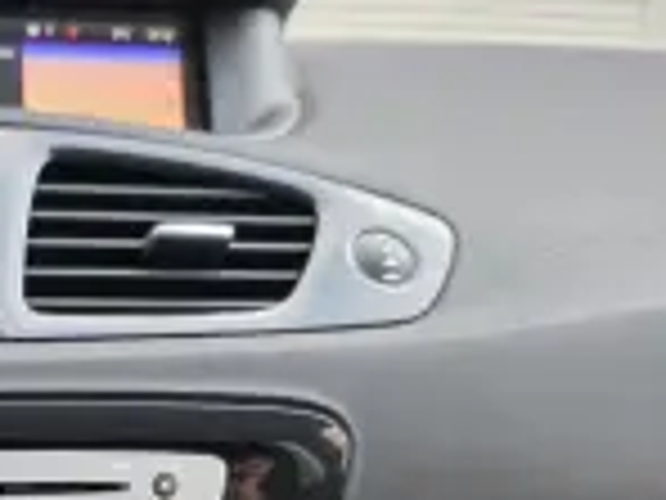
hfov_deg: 31.5
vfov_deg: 24.6
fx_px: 1077
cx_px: -14
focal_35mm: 56
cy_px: 527
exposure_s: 1/100
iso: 400
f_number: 1.7
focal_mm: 6.3
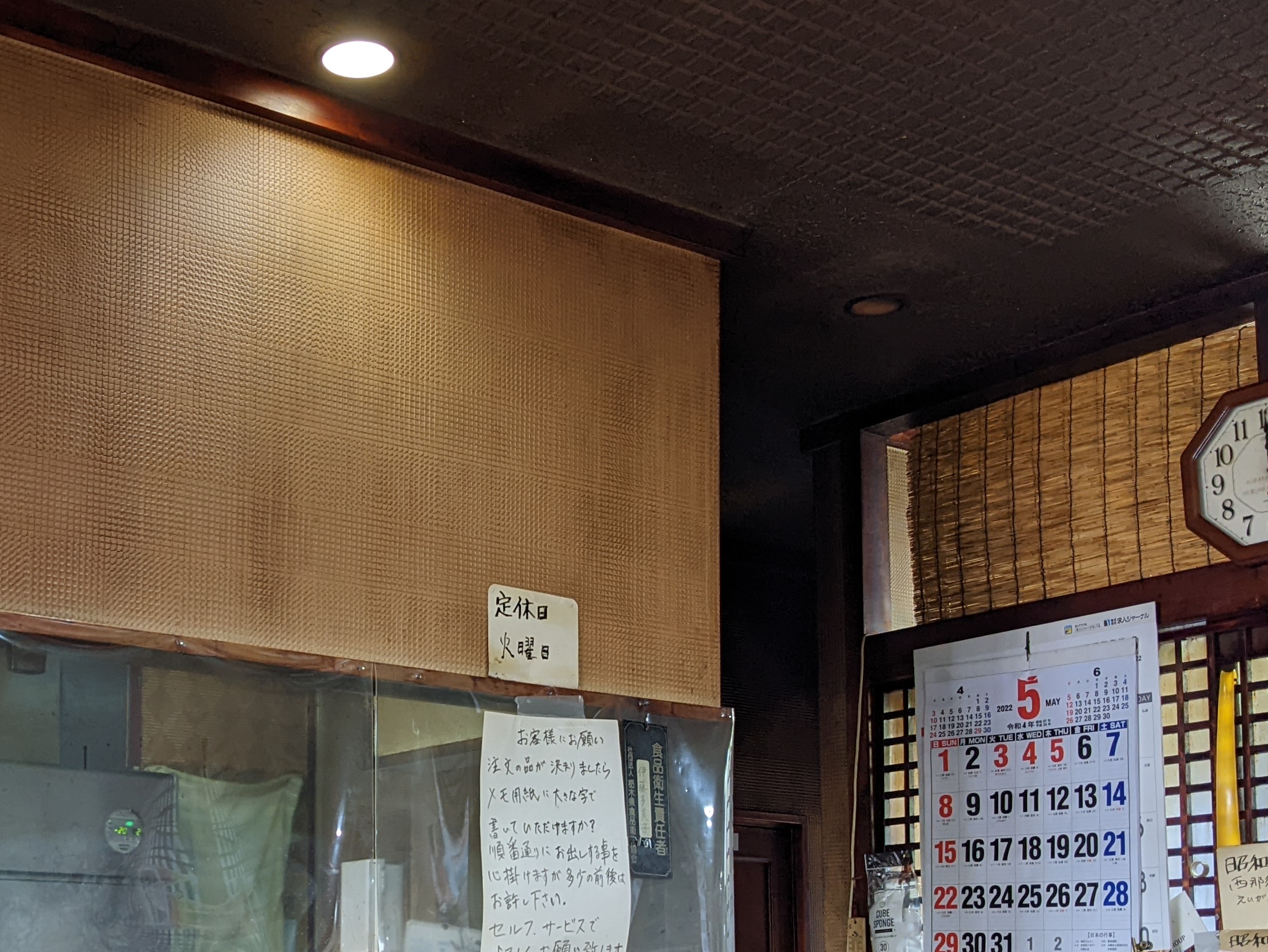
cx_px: 333
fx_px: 1942
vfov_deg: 27.0
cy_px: 748
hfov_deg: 35.4
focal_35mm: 53
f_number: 1.73
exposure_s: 1/25
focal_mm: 4.38
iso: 74
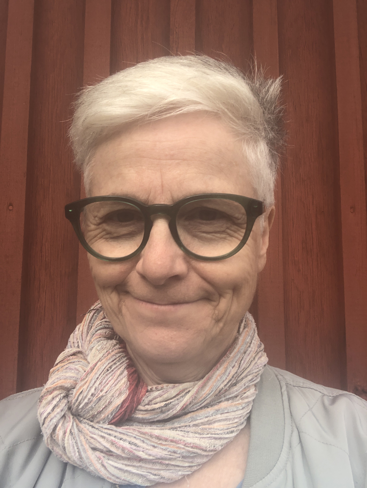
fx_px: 452
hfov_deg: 44.2
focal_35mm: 32
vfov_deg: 56.8
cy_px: 244
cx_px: 184
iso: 20
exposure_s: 1/137
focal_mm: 2.87
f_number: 2.2
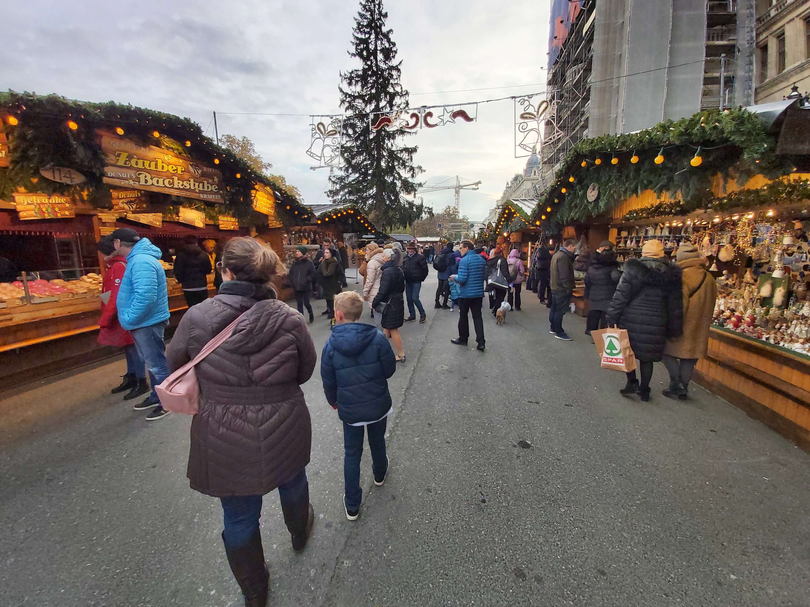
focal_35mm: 12
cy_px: 304
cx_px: 405
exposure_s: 1/264
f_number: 2.2
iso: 40
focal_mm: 1.42
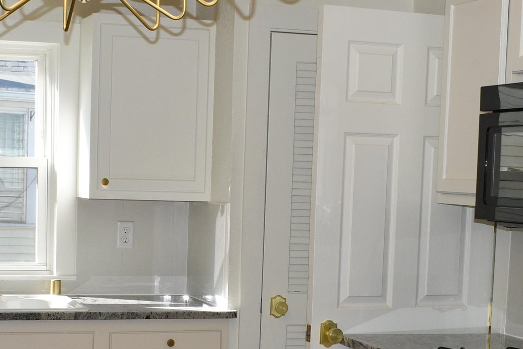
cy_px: 295
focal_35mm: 87
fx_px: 1264
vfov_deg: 15.6
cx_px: 156
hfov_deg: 23.2
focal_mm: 20
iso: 400
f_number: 8
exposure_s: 1/200
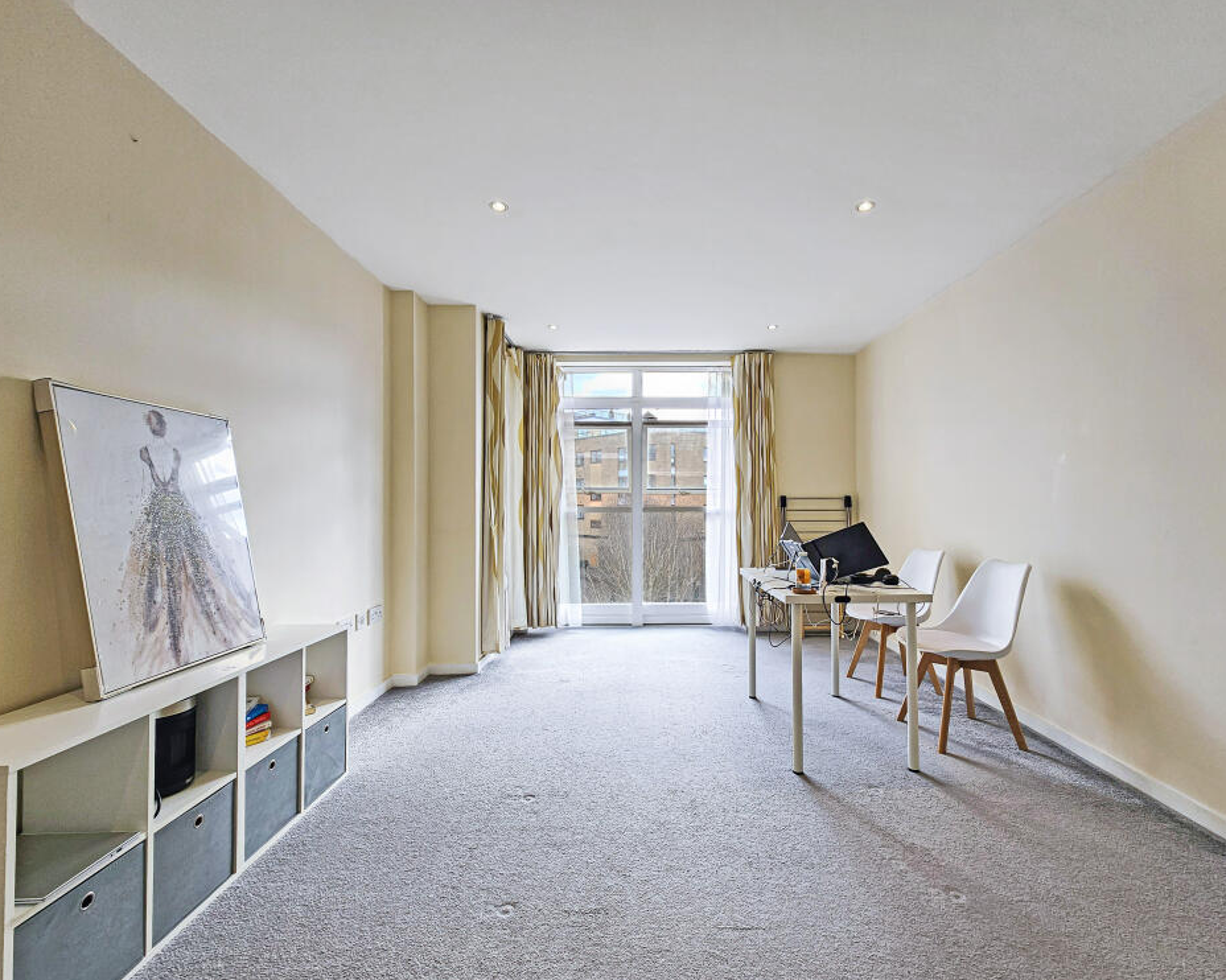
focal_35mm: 14
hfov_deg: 100.6
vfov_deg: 87.9
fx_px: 508
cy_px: 503
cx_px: 649
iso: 50
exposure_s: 1/136
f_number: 2.2
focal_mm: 2.2
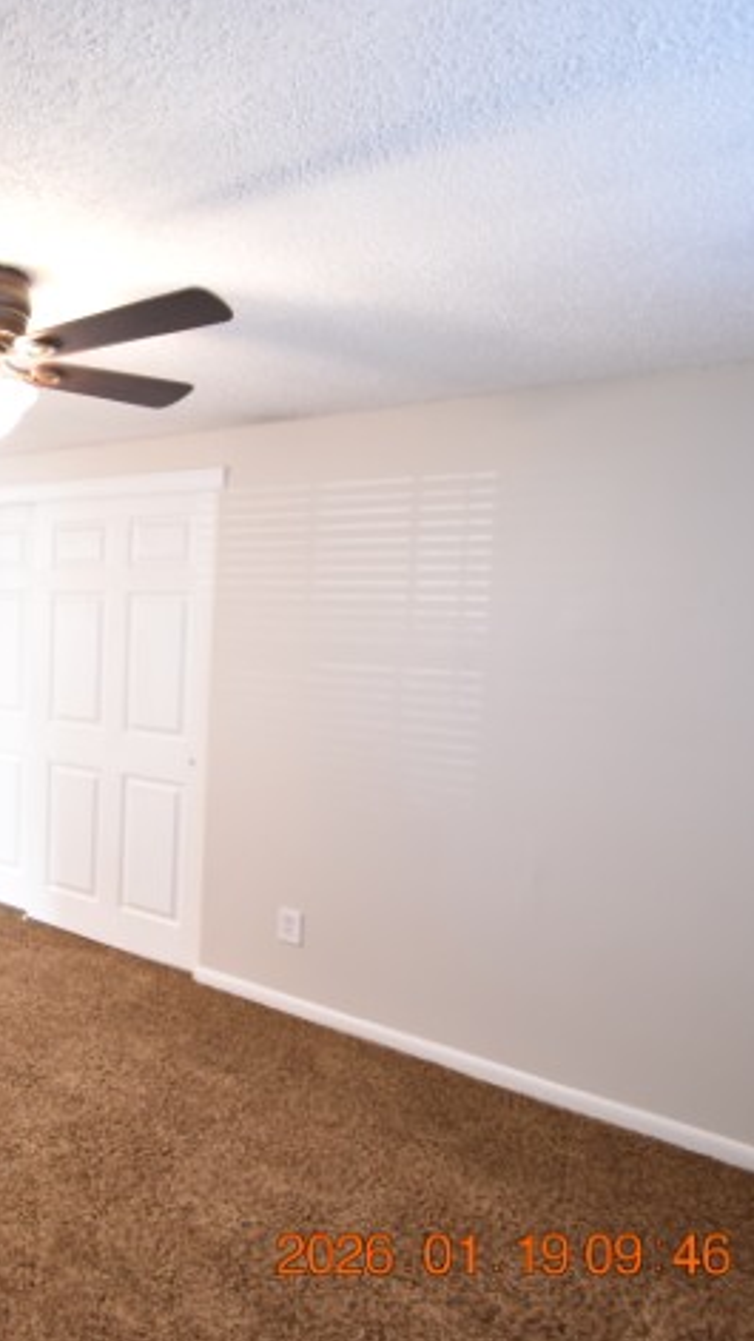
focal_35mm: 24
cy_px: 675
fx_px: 853
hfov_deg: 38.4
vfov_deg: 76.3
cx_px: -100
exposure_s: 1/30
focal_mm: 10
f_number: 3.5
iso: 800
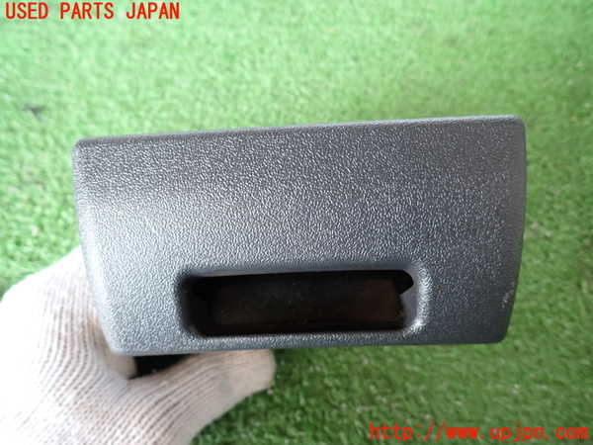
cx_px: 296
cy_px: 222
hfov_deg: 69.4
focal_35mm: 25
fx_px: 428
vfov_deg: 54.9
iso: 250
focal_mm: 4.5
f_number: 2
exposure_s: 1/30
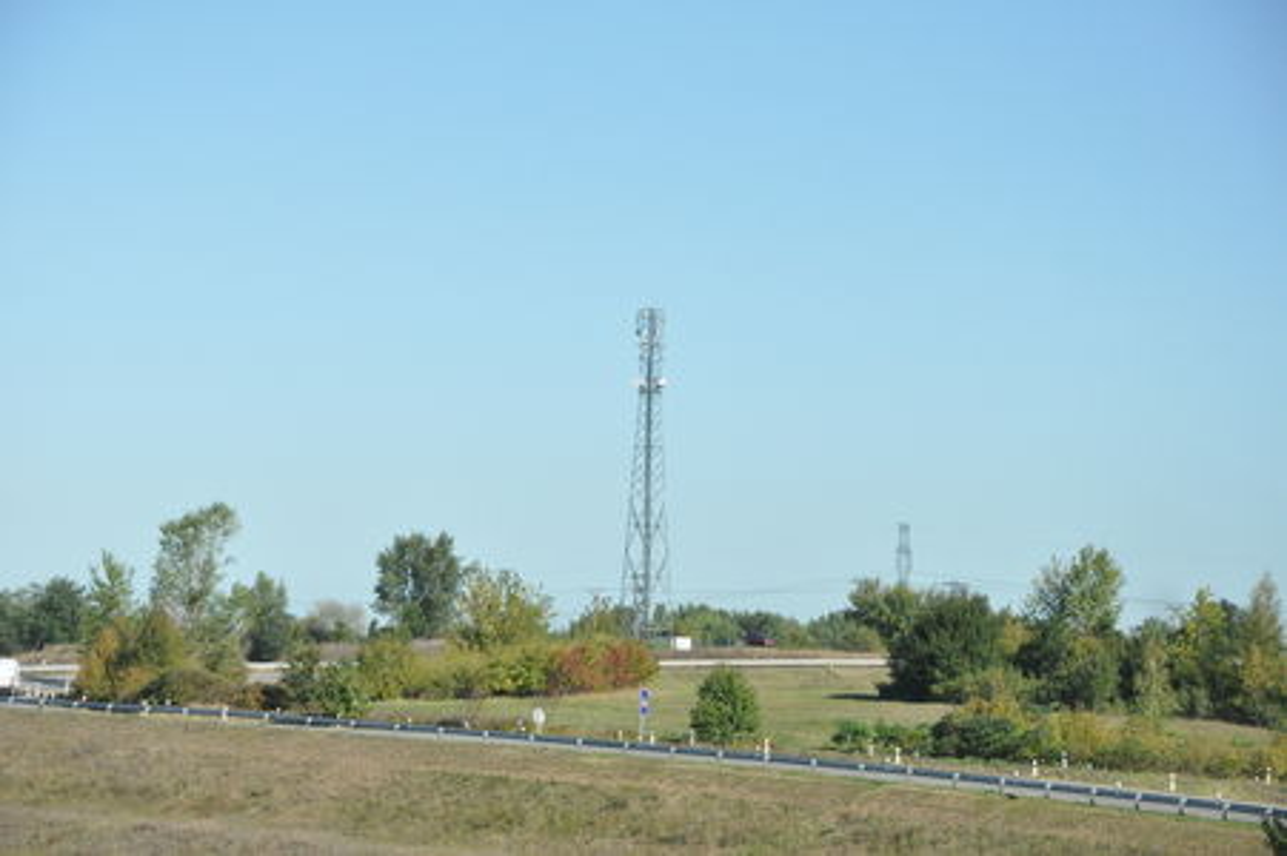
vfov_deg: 8.7
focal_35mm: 158
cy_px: 428
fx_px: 5626
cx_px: 644
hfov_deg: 13.0
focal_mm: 105
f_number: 10
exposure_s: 1/2500
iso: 1600
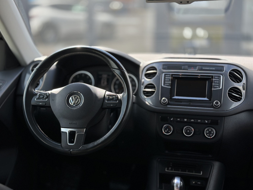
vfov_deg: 29.7
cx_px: 127
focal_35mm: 49
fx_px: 358
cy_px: 95
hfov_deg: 38.9
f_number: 1.78
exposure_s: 1/953
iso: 80
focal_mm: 6.86
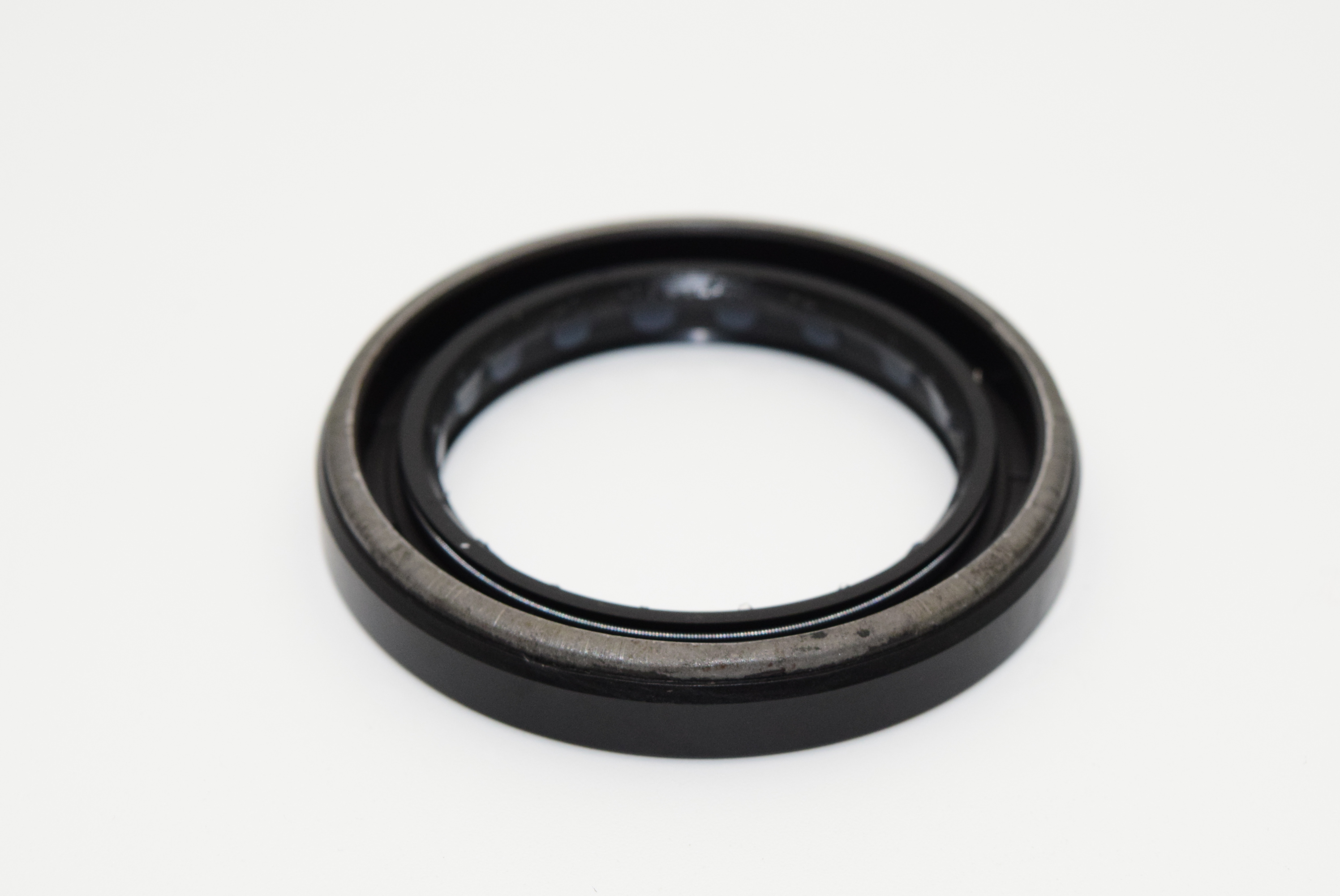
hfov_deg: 24.6
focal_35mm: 82
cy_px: 448
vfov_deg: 16.6
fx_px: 3073
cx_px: 670
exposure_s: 1/60
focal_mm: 55
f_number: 11
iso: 1600
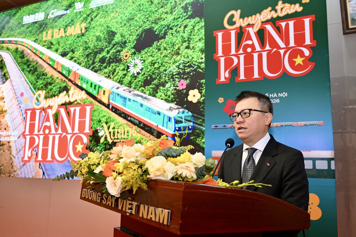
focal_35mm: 30
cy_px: 118
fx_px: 291
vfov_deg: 44.2
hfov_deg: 62.8
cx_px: 178
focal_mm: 29.5
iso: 2000
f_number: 4
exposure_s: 1/200
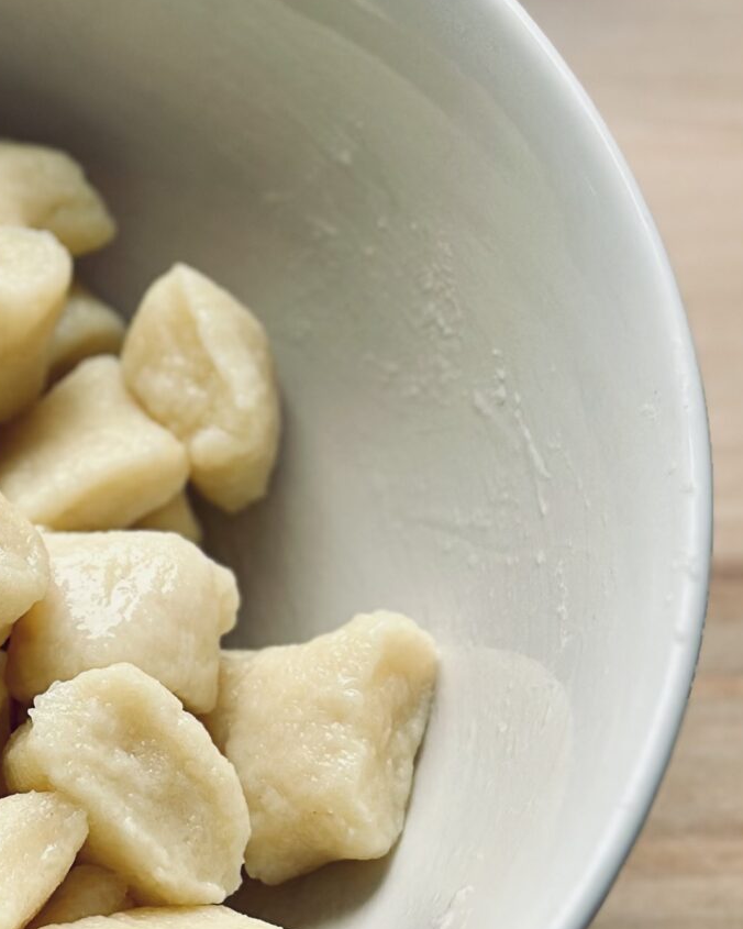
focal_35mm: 142
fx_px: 3903
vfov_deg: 13.6
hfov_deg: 10.7
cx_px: -191
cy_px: 460
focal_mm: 6.86
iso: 64
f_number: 1.78
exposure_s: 1/121
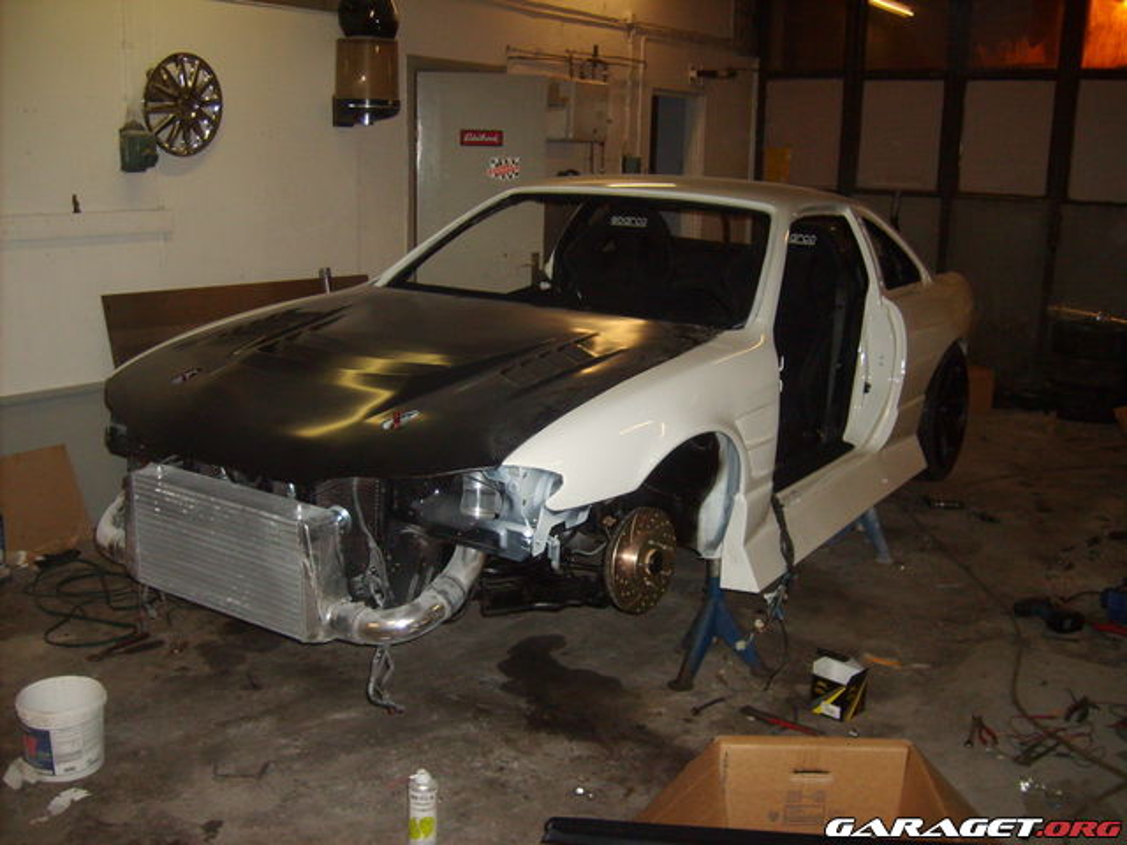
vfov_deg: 40.7
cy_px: 422
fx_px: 1140
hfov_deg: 52.6
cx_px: 564
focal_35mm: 35
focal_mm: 5.8
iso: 140
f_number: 2.8
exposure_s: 1/45
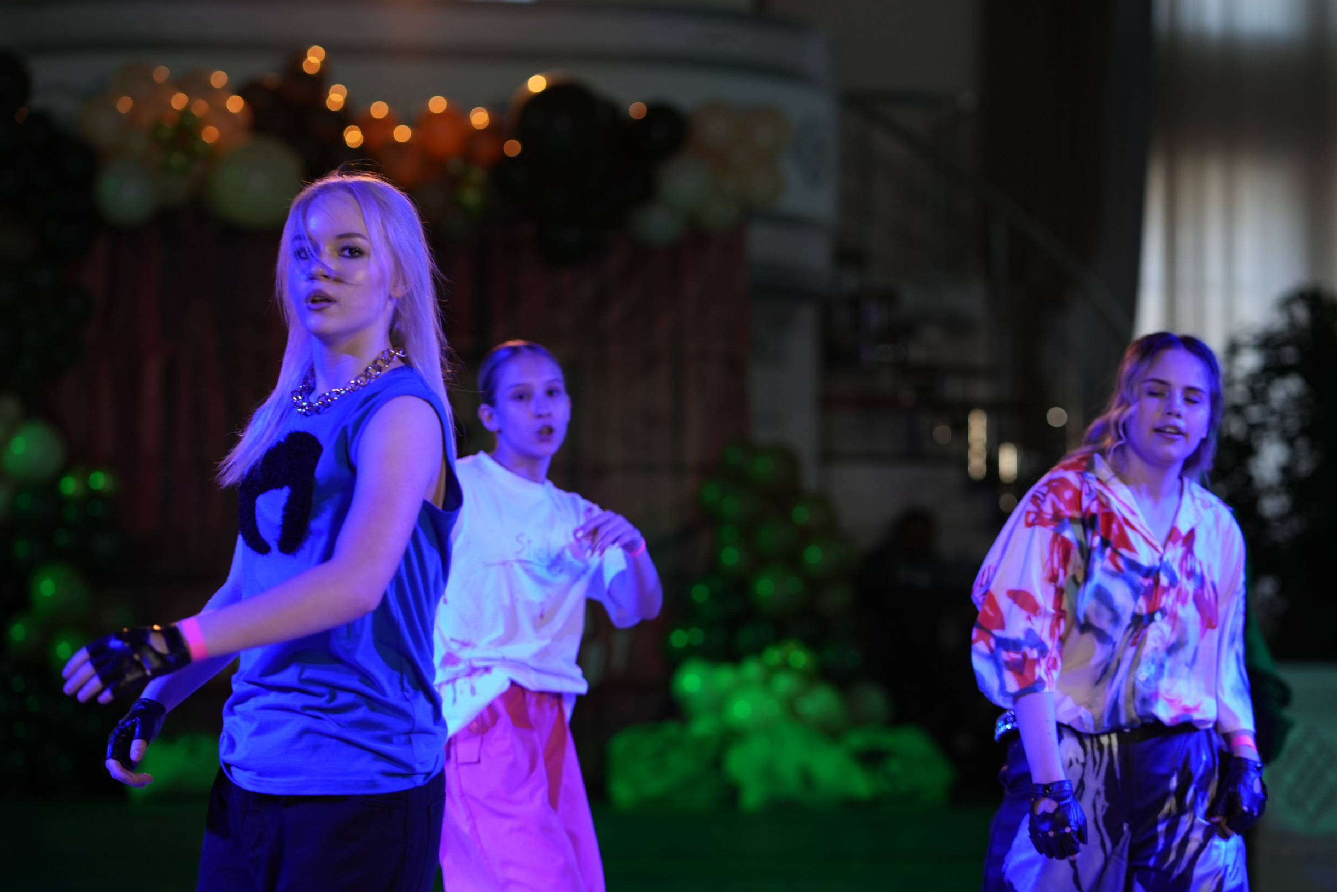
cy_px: 426
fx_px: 3305
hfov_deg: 22.9
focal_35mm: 89
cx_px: 650
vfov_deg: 15.4
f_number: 2.2
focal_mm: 85
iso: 800
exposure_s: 1/400
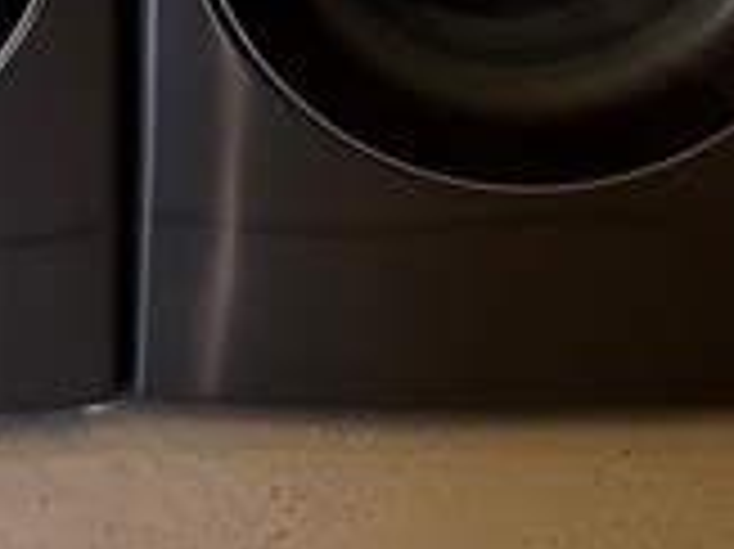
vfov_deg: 21.6
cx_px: 54
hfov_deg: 32.9
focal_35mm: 55
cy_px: -306
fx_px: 1165
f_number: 2.2
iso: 320
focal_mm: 2.22
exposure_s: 1/63
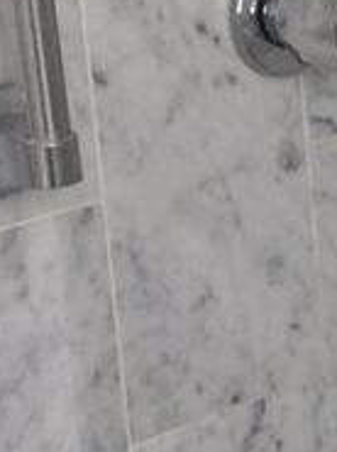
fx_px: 2709
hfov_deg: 6.7
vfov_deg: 9.5
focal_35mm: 208
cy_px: 181
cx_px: 811
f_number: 2.4
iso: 50
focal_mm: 3.3
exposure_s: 1/60
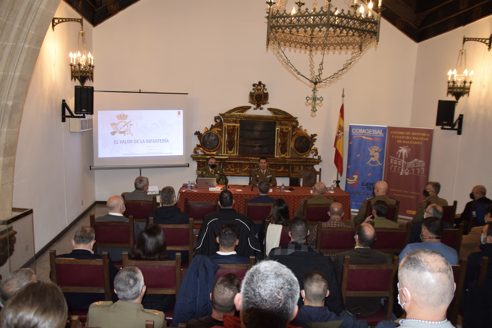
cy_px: 164
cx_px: 246
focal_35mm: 27
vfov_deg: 47.9
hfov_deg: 67.4
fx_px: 369
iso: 800
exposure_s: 1/80
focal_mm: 18
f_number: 4.5
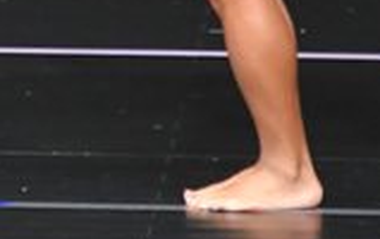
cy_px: -296
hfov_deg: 1.3
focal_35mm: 1560
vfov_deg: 0.8
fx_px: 16184
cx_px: -532
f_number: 5.6
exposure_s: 1/400
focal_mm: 210
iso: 4000
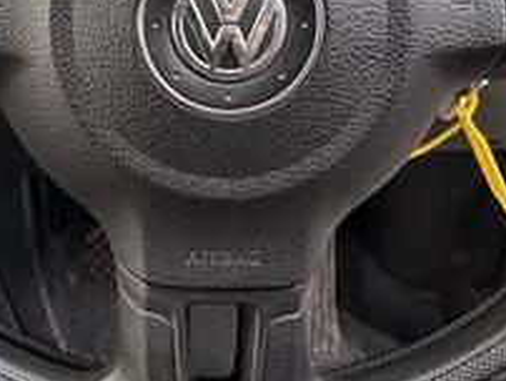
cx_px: 70
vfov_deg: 23.3
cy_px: 68
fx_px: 907
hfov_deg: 30.1
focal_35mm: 62
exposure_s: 1/60
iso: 250
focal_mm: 2.22
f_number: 2.2
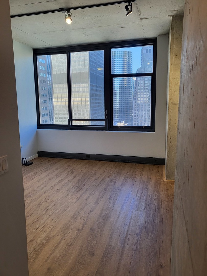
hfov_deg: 53.1
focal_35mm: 26
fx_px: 207
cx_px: 104
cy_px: 138
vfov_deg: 67.3
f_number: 1.8
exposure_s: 1/120
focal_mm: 4.25
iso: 64
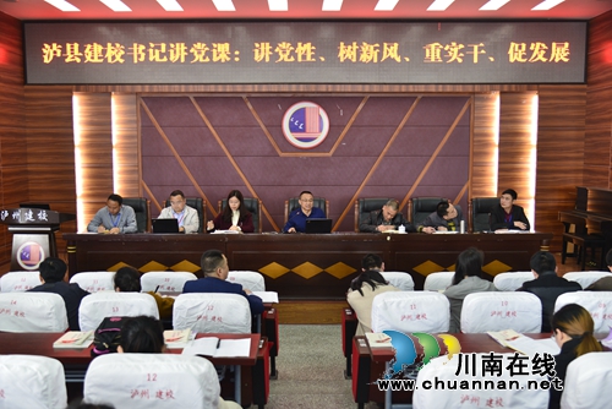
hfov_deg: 55.8
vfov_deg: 38.9
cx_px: 306
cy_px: 204
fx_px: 578
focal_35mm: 34
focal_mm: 34
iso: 1000
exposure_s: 1/30
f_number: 4
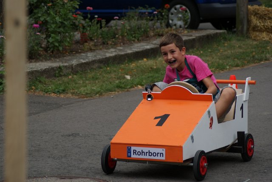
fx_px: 1248
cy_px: 91
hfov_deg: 12.4
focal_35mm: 165
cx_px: 136
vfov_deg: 8.3
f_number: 4.5
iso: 100
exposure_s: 1/250
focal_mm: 110
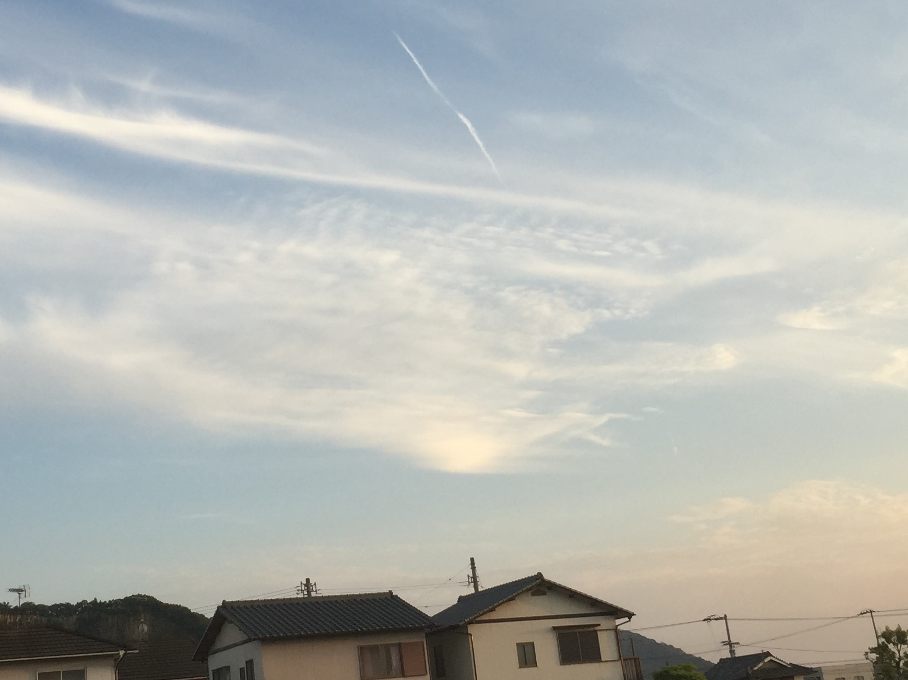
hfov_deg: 33.6
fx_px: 1495
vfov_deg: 25.6
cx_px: 343
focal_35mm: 57
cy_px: 283
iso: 32
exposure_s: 1/391
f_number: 2.2
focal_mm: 4.15
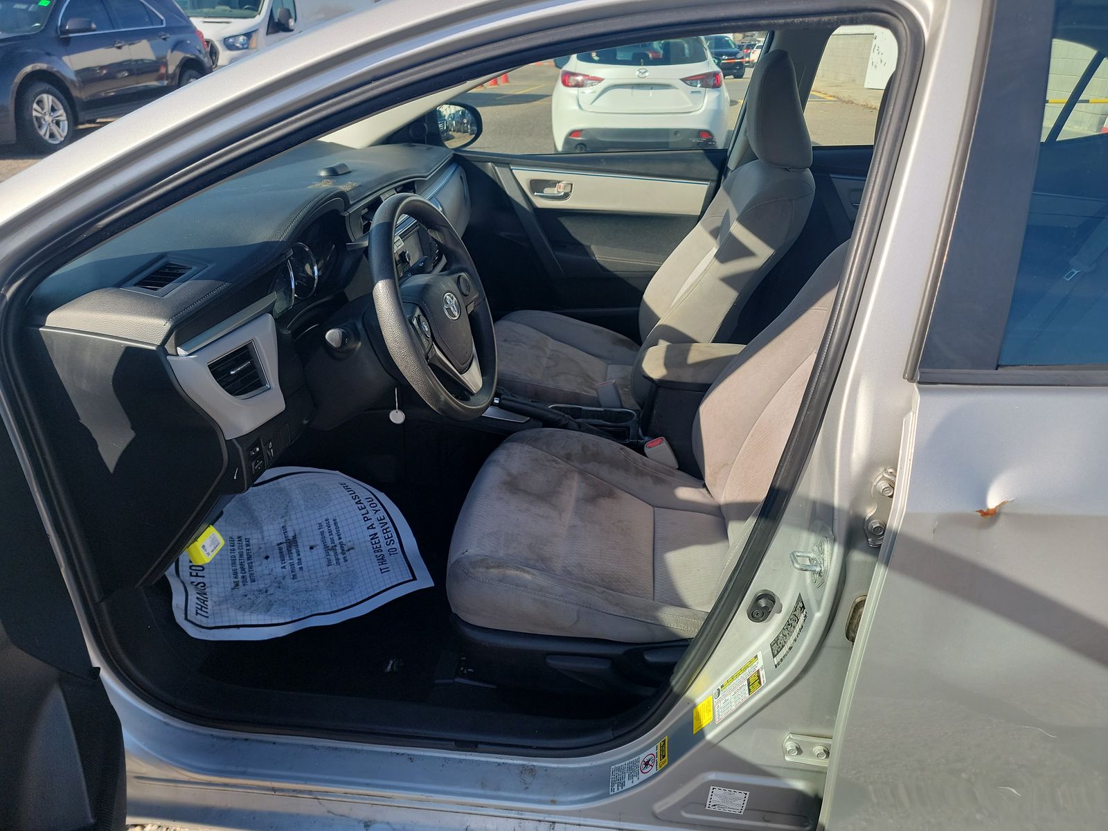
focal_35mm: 24
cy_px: 416
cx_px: 554
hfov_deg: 71.6
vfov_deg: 56.8
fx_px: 768
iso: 50
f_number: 1.8
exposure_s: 1/357
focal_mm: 6.7
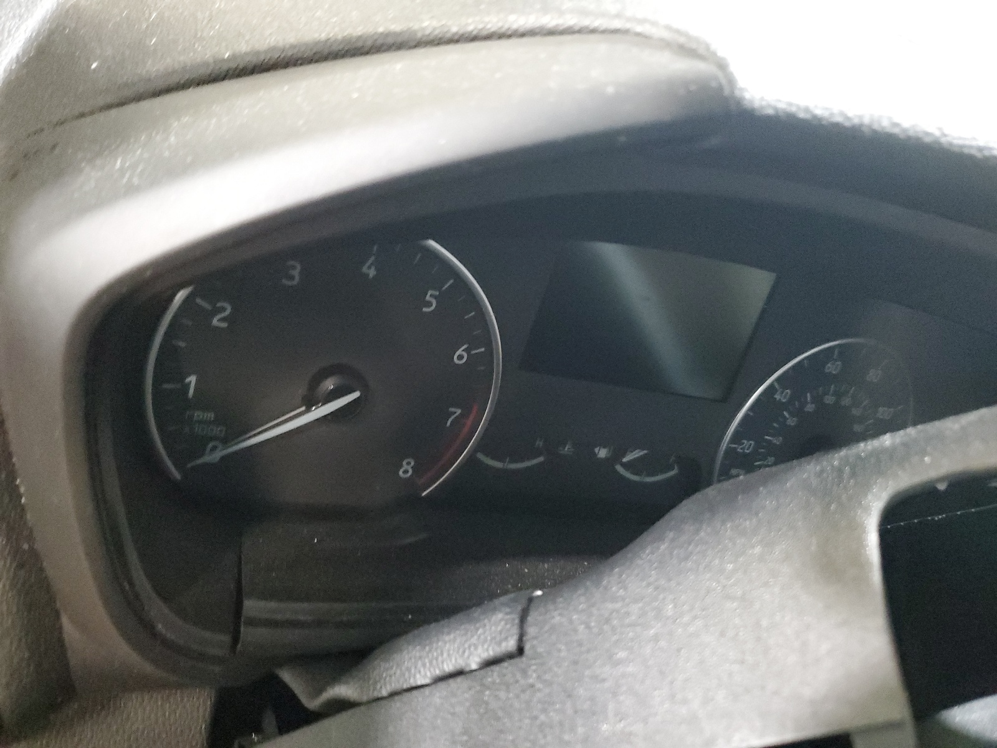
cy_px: 374
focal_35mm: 26
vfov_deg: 53.1
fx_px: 749
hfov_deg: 67.3
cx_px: 498
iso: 896
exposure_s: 1/15
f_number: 1.5
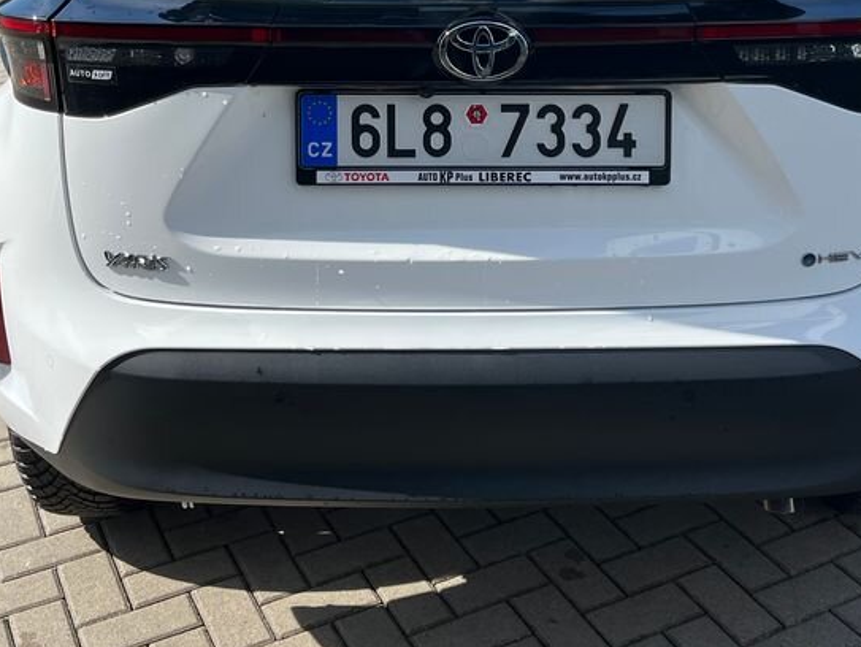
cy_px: 79
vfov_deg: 28.7
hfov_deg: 38.8
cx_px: 476
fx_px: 1220
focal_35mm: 49
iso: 50
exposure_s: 1/1992
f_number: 1.6
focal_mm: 5.1
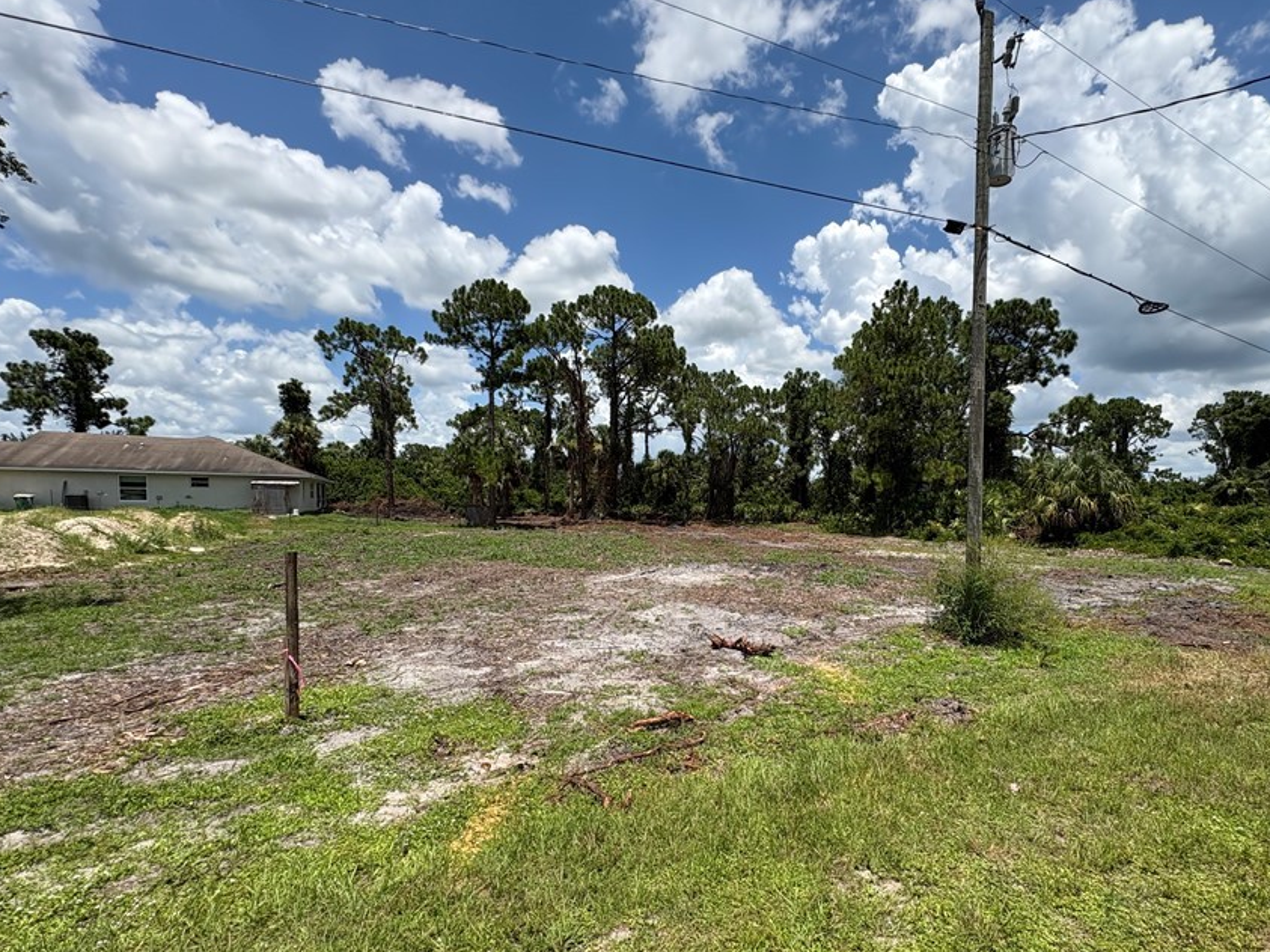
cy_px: 526
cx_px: 723
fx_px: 624
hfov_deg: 90.5
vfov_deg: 74.5
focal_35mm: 17
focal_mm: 2.22
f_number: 2.2
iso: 50
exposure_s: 1/1880
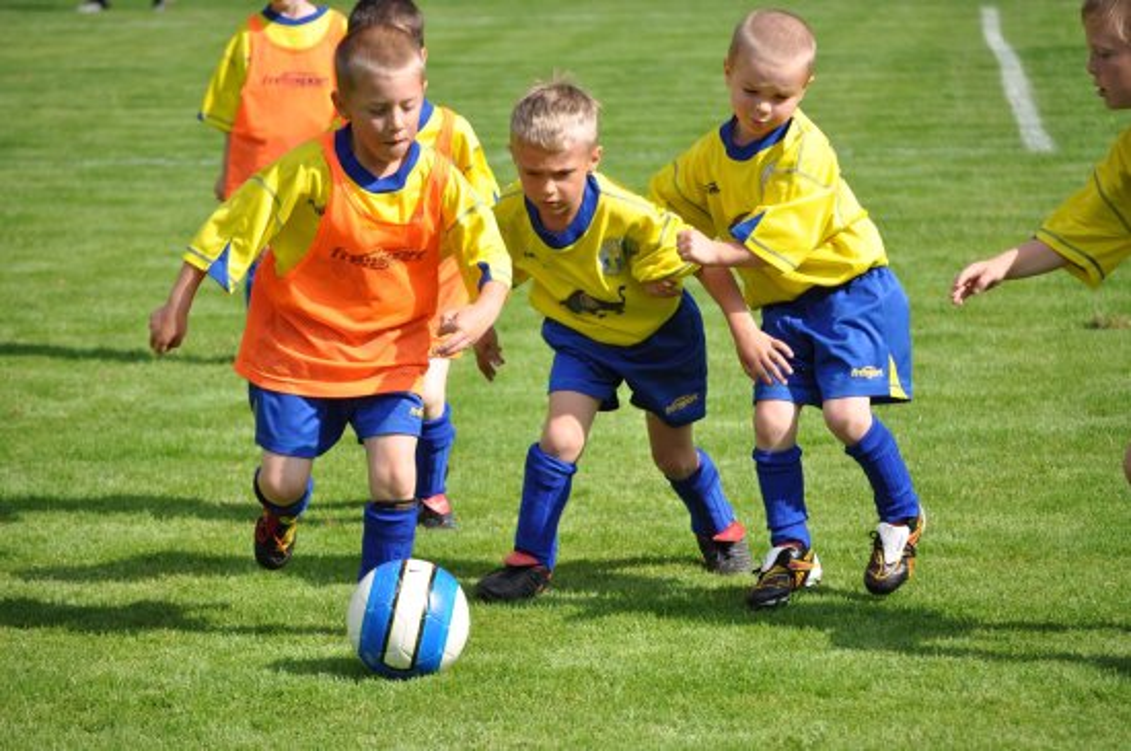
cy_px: 376
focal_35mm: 174
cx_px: 566
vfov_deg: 7.9
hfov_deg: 11.8
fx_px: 5458
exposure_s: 1/1250
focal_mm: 116
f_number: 5.6
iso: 400
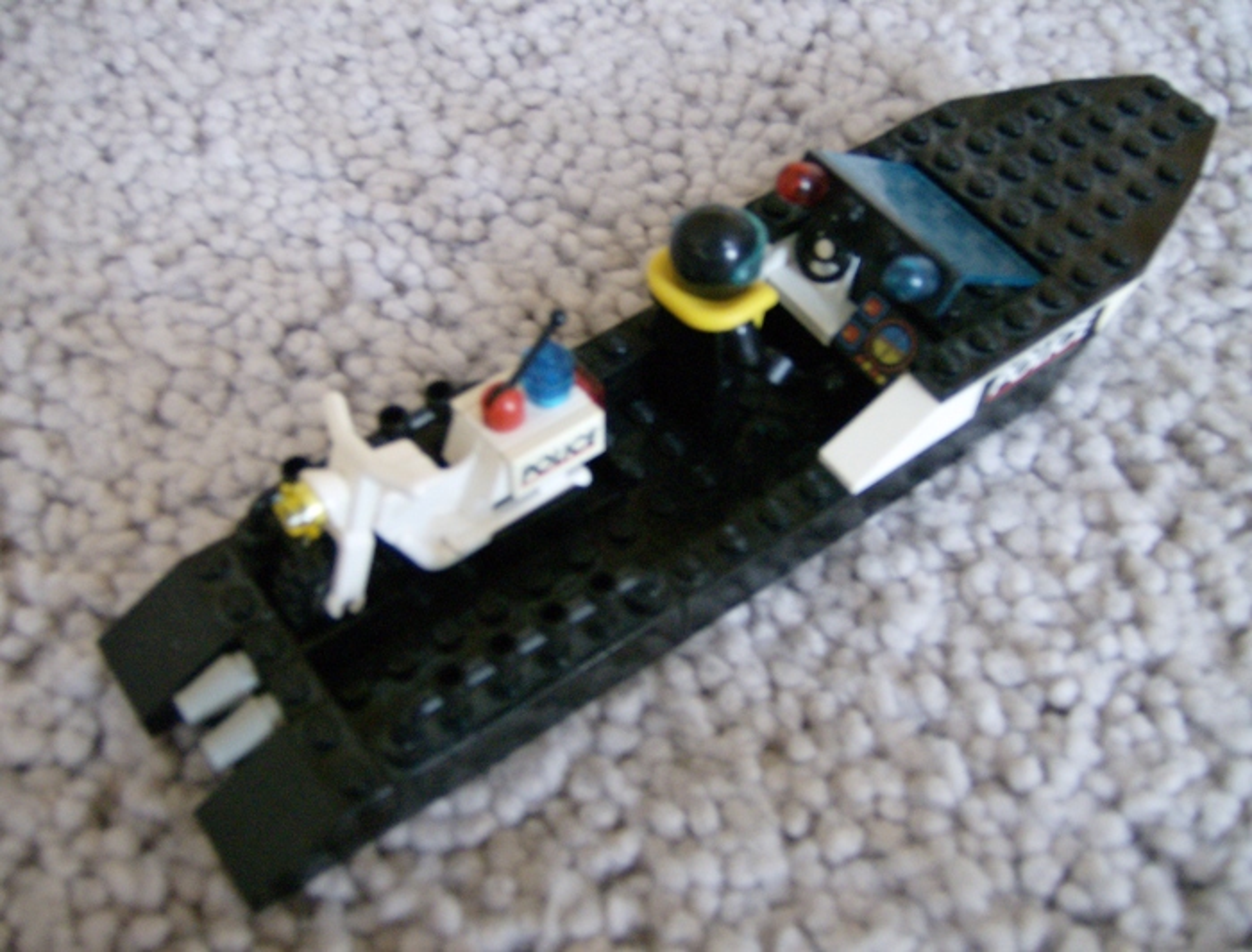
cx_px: 626
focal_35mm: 36
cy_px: 476
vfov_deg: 40.0
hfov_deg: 51.1
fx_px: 1308
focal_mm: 6
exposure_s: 1/6.52
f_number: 2.8
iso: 200
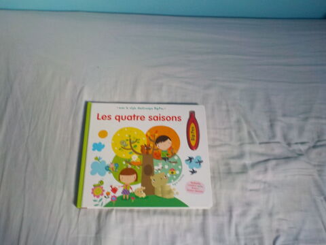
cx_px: 163
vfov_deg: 46.8
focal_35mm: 30
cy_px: 122
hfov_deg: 60.0
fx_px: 283
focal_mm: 4.1
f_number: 3.3
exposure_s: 1/30
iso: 180
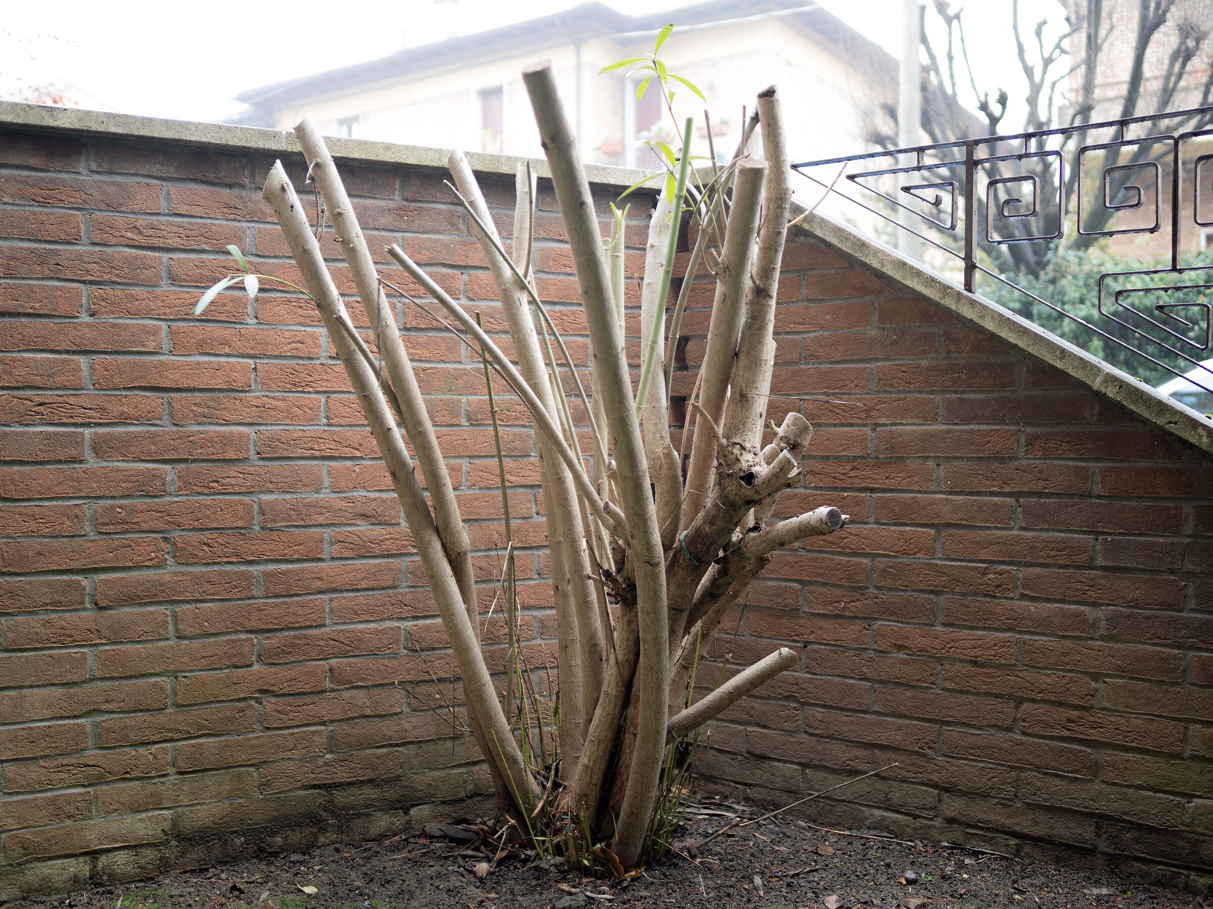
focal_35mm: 34
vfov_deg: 41.8
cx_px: 606
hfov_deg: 54.0
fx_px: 1191
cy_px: 454
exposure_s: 1/160
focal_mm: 17
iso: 200
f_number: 1.2
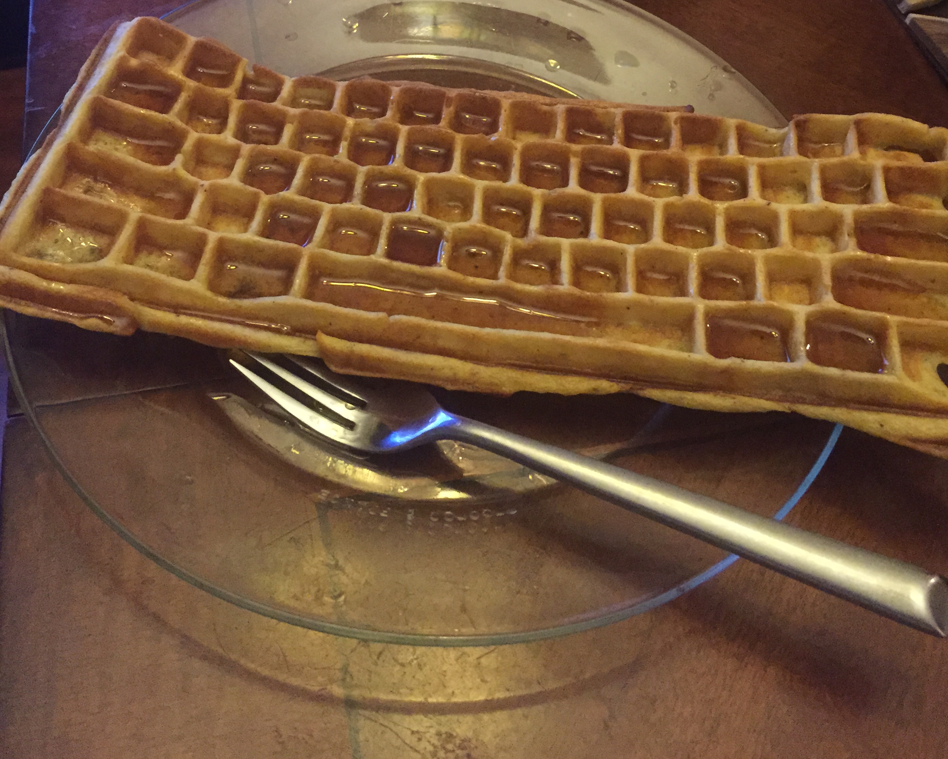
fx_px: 1066
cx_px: 474
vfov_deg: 37.4
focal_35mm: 38
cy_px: 128
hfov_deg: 47.9
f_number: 2.2
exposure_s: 1/15
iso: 320
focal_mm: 4.15
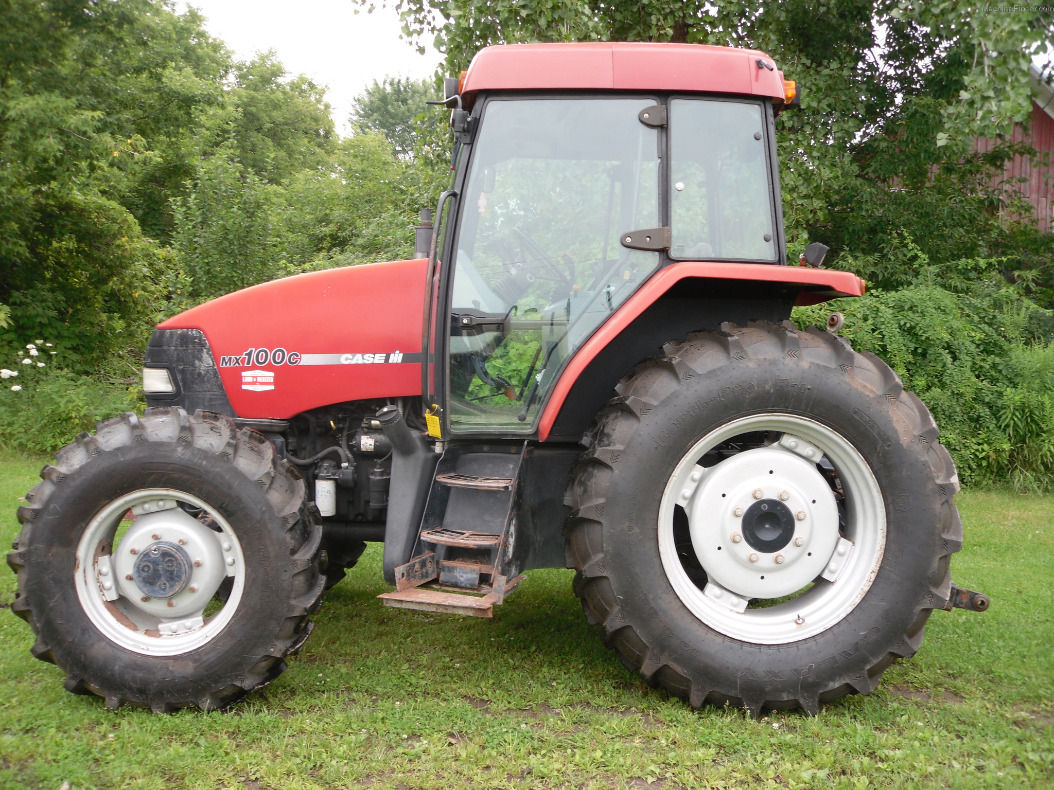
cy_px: 395
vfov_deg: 40.7
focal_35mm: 35
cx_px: 527
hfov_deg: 52.6
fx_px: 1066
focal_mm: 6.3
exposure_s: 1/90
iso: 80
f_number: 3.5
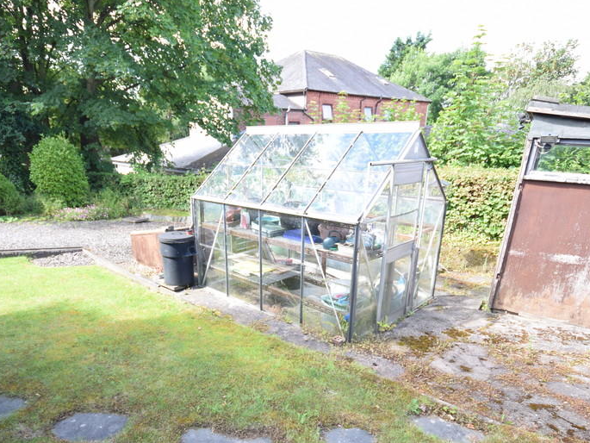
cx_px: 267
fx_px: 404
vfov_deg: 56.5
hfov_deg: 72.1
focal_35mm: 24
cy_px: 283
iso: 400
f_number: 6.3
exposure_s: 1/160
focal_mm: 11
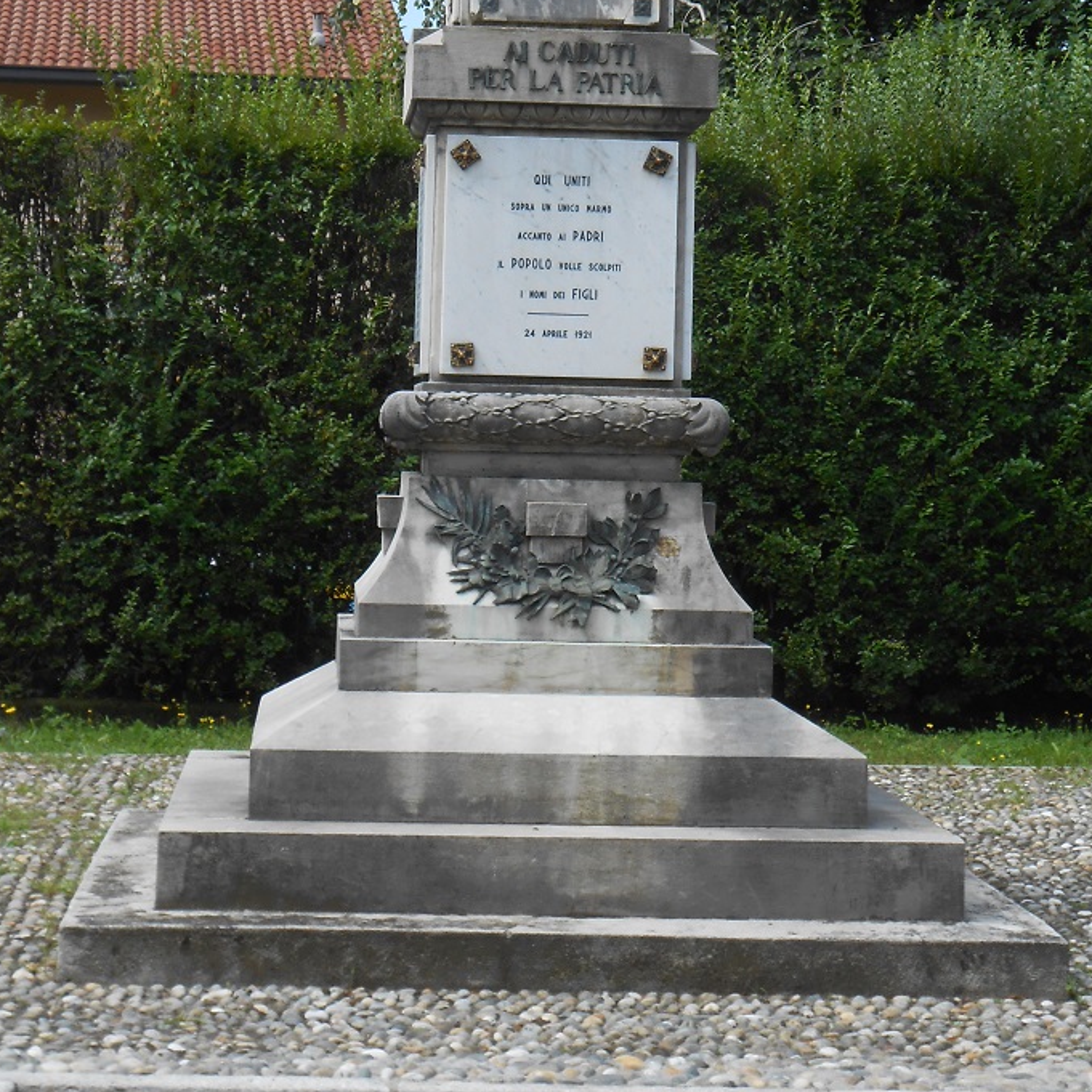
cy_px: 120
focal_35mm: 93
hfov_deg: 18.7
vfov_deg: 18.4
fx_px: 3319
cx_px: 605
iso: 80
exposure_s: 1/320
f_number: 5.2
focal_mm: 10
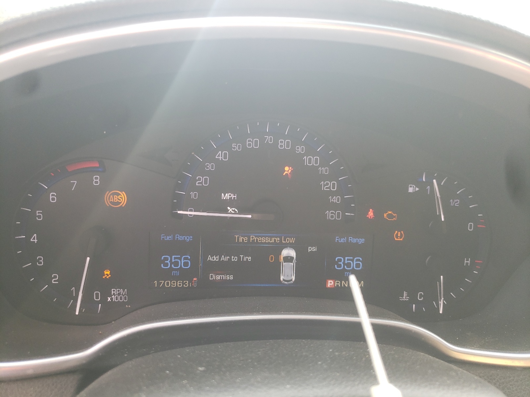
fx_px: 398
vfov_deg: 53.1
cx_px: 265
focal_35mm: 26
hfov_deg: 67.3
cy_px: 198
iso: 50
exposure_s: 1/123
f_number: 1.5
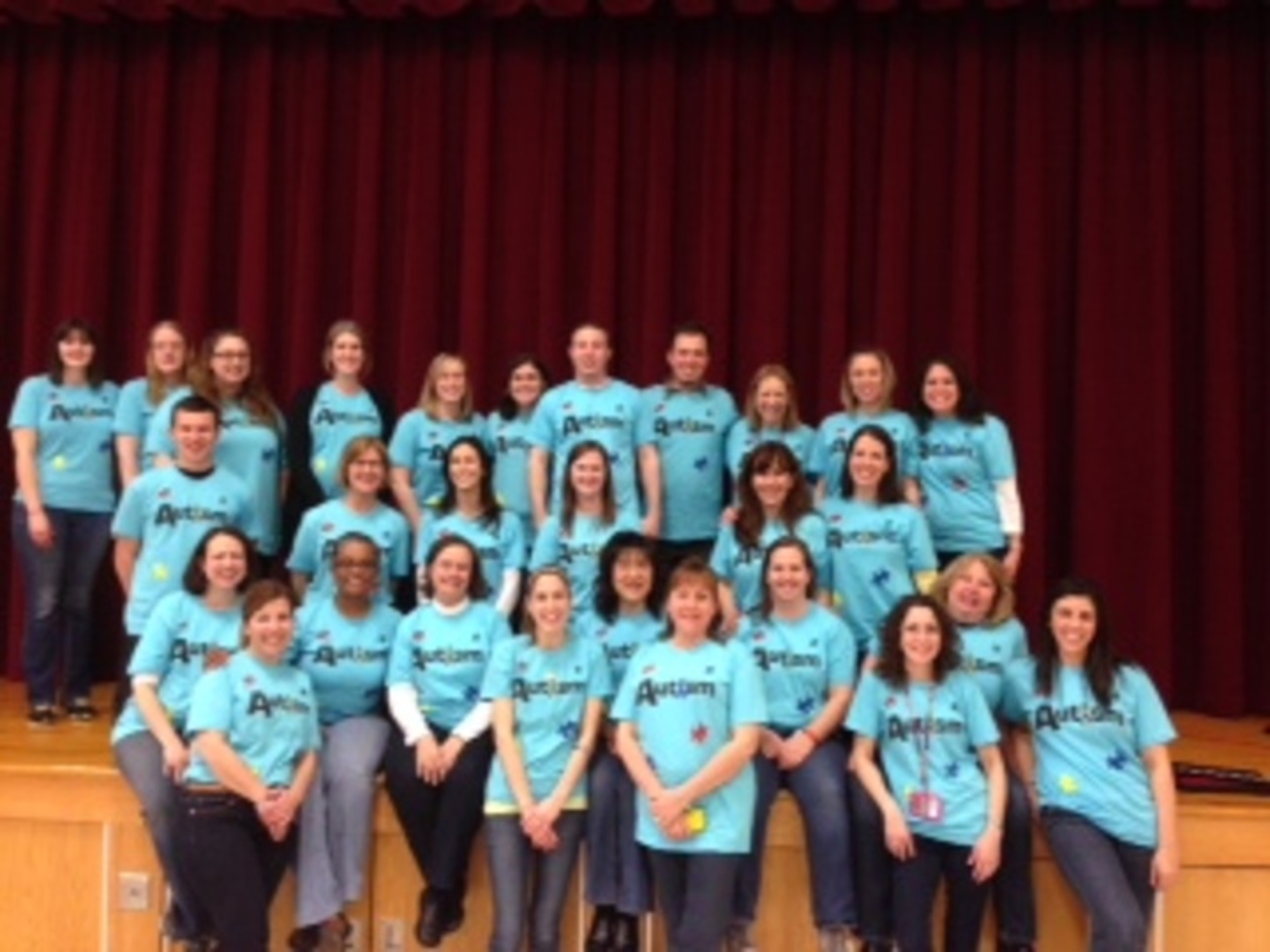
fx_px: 1211
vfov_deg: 42.9
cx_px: 635
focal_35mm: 33
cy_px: 476
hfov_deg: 55.4
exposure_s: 1/20
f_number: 2.4
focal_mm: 4.12
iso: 160
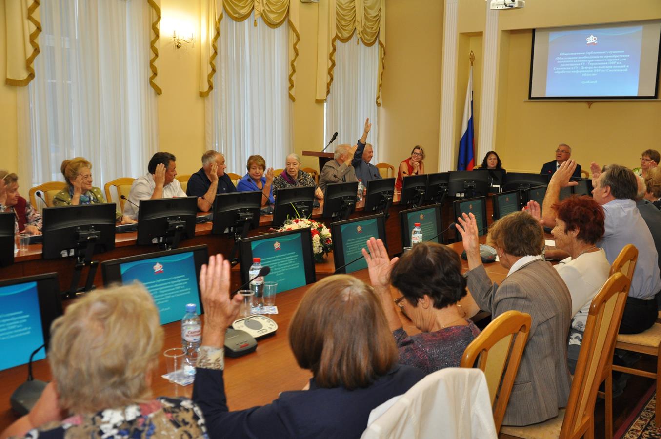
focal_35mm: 36
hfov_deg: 53.2
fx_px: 660
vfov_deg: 36.8
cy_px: 220
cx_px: 330
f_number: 4
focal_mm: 24
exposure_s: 1/60
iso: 800
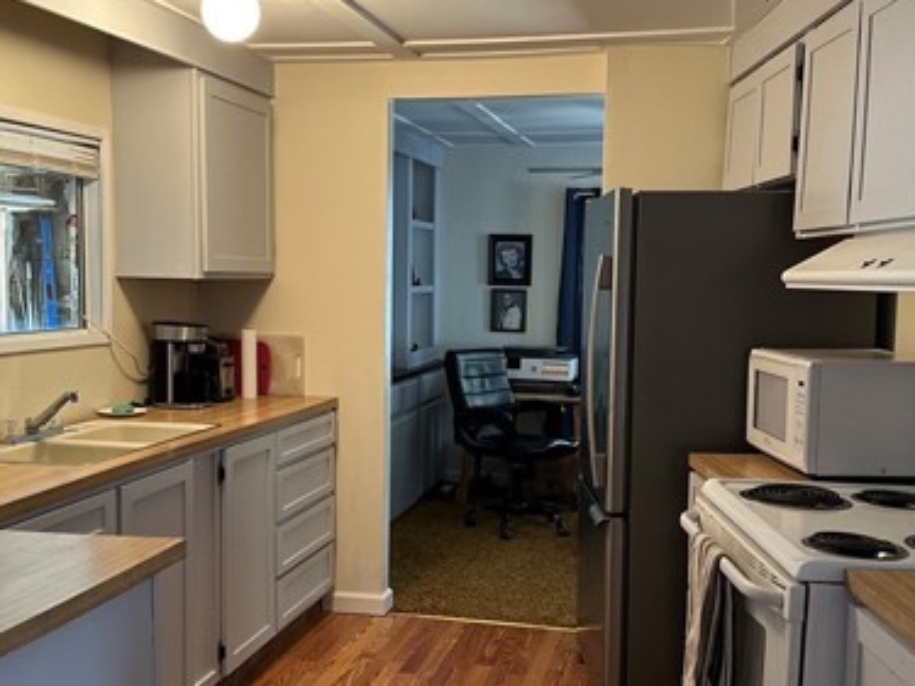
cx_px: 437
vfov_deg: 35.1
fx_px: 1083
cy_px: 376
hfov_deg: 45.8
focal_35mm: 41
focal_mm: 6.86
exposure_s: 1/60
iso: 320
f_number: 1.78
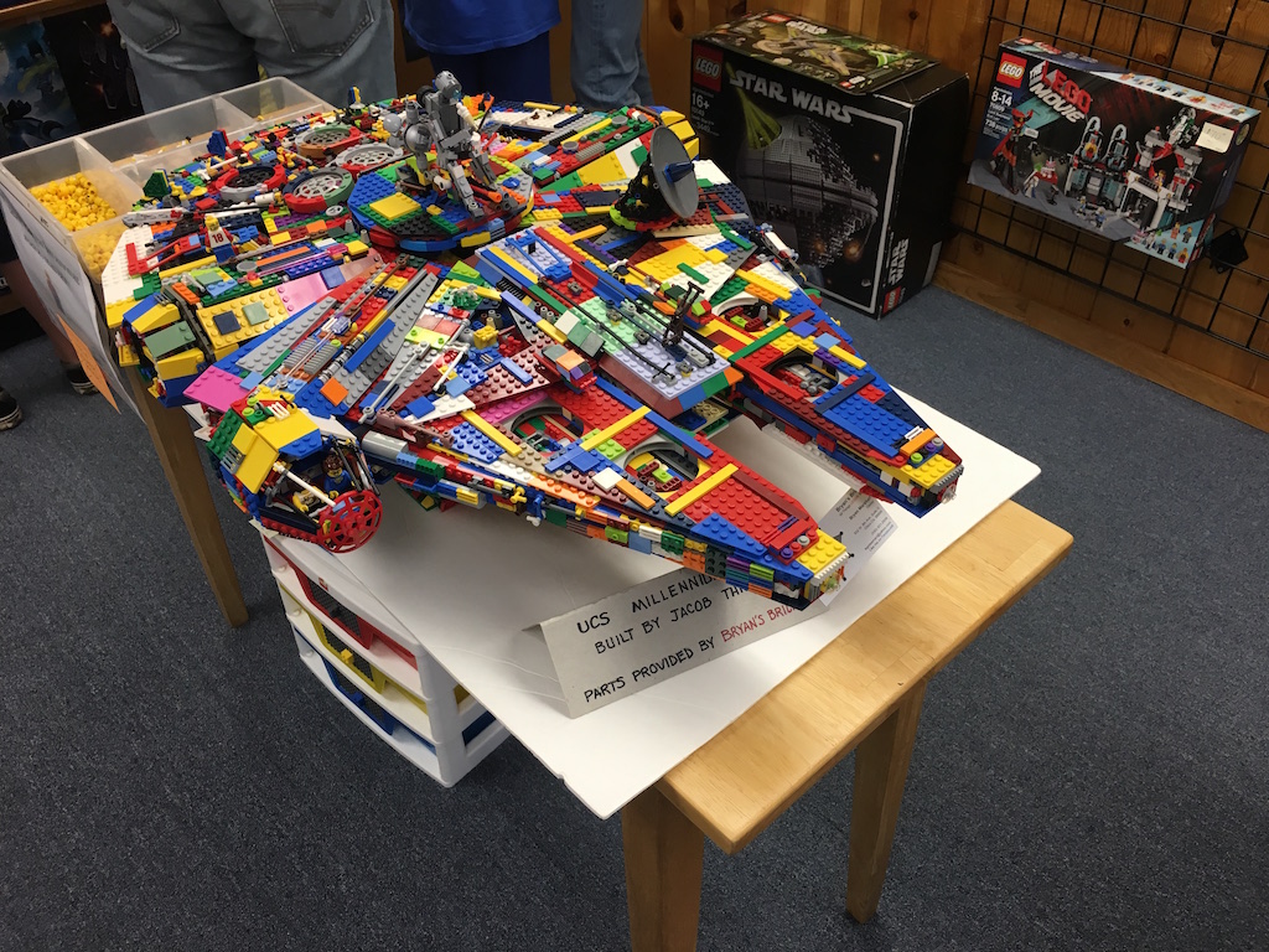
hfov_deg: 61.7
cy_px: 476
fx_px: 1063
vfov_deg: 48.2
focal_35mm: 29
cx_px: 634
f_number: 2.2
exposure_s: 1/30
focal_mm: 4.15
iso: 25
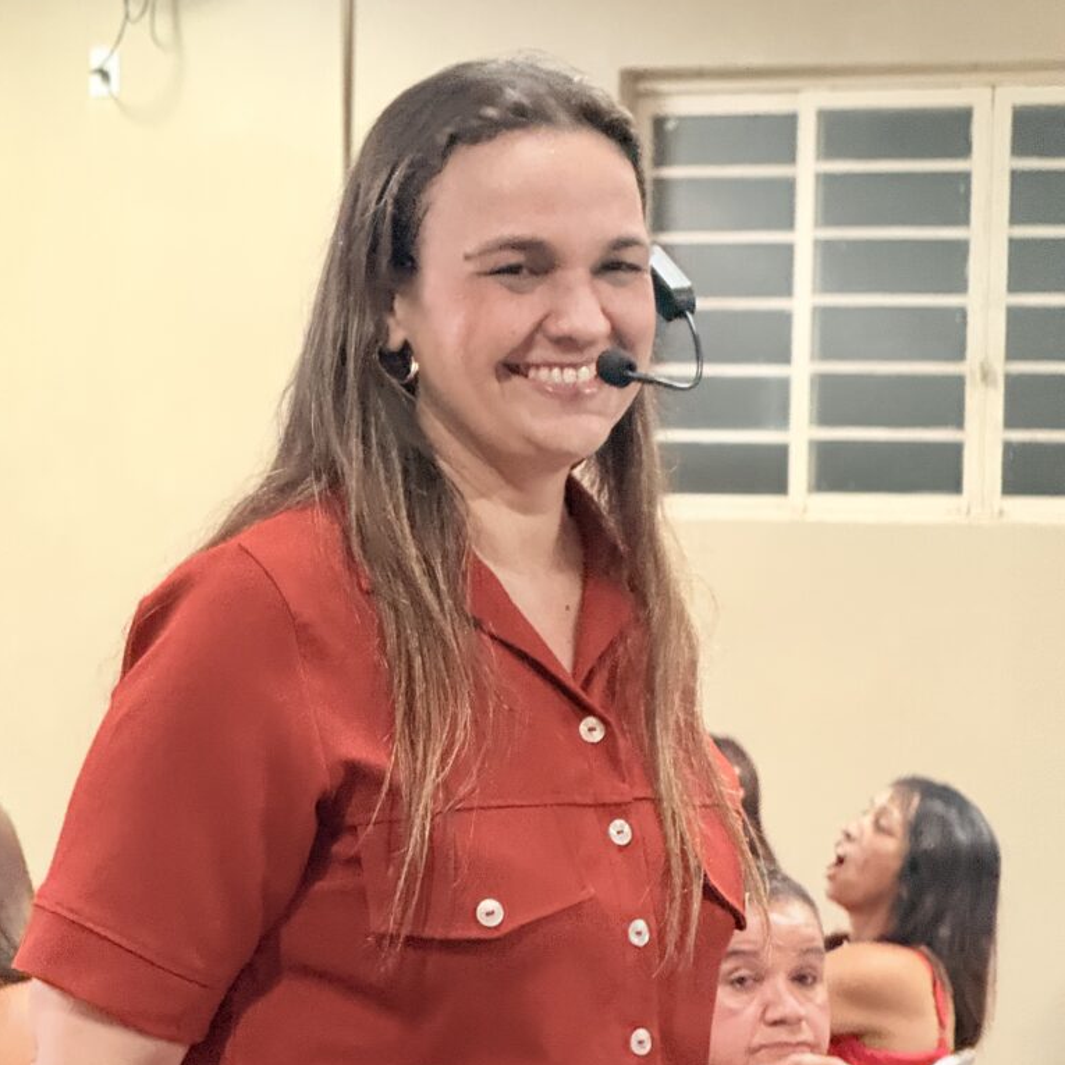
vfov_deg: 12.3
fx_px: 4943
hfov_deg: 12.3
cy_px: 613
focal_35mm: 142
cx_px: 532
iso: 1250
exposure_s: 1/30
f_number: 2.8
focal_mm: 15.66
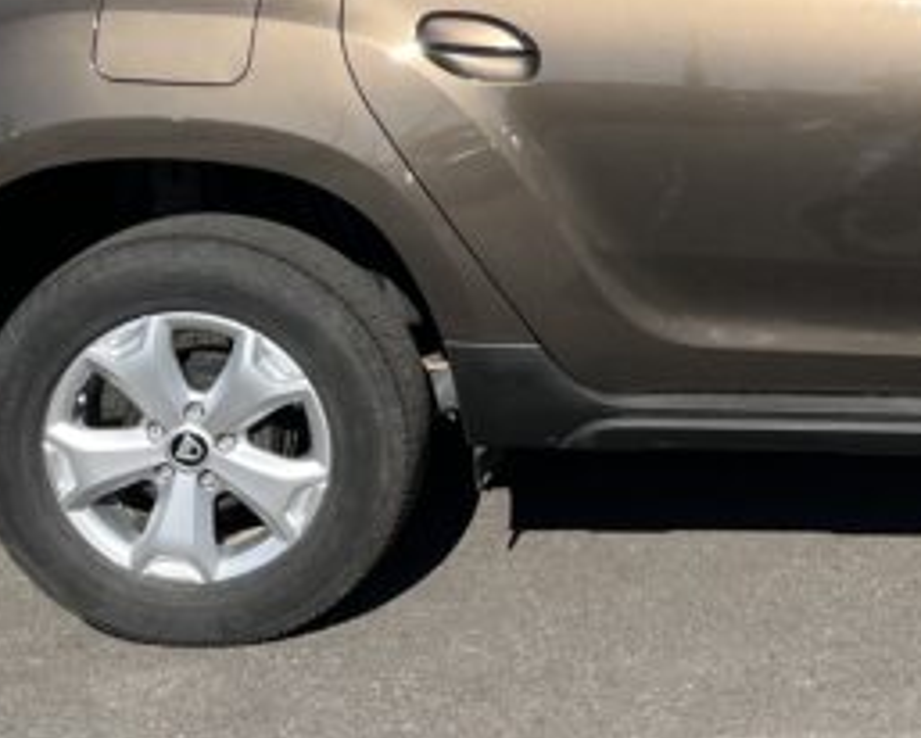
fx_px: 2155
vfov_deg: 19.1
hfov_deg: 22.9
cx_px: 975
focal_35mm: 79
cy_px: 72
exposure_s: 1/4484
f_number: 1.6
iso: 50
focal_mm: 5.1
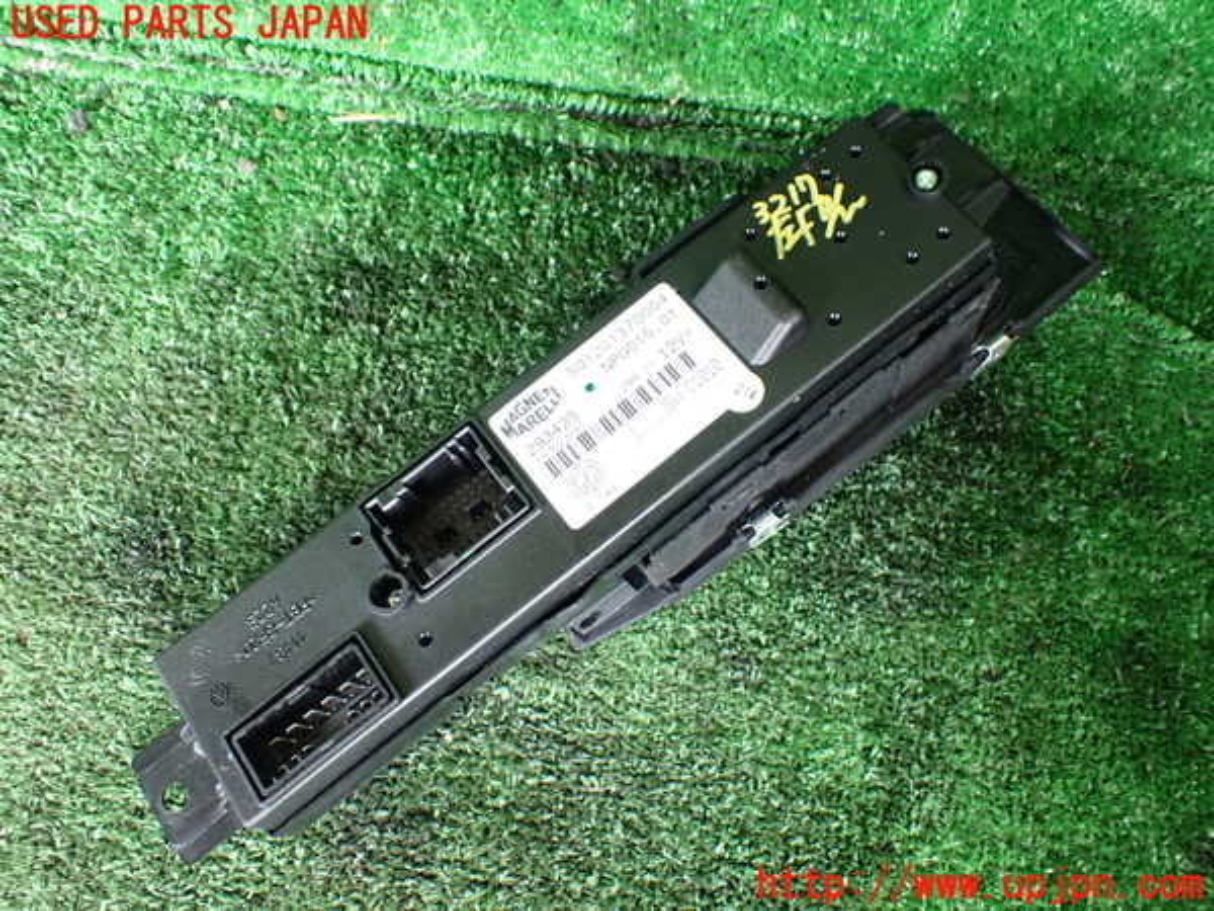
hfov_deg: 60.0
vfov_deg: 46.8
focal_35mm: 30
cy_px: 456
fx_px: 1052
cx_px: 607
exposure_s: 1/125
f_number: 2.3
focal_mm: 5.4
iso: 800
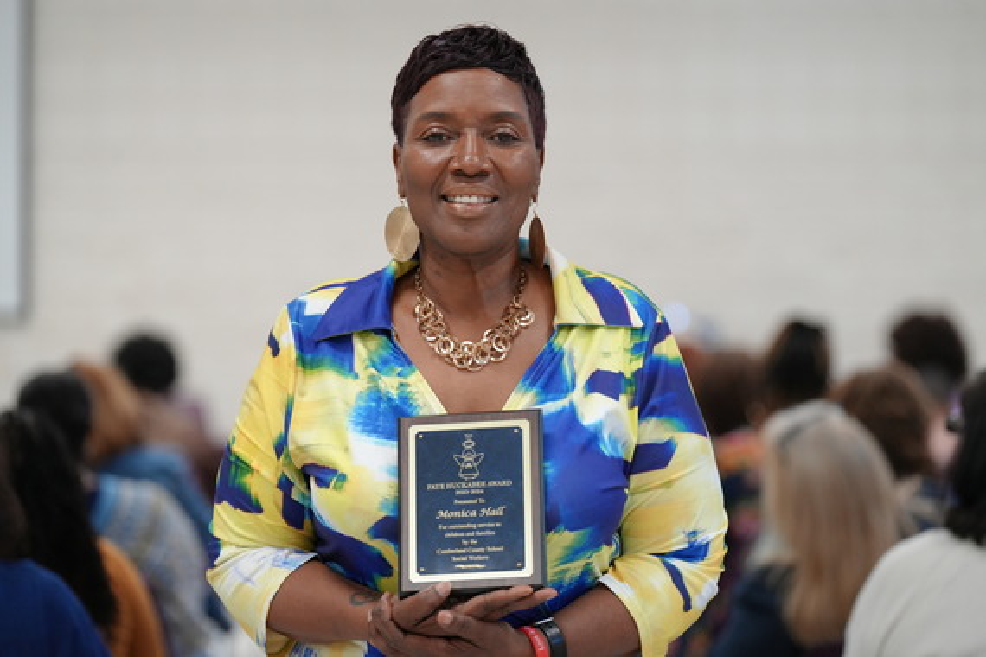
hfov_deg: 15.5
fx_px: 3615
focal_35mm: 132
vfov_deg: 10.4
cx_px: 493
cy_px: 328
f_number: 2.8
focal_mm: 132
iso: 2500
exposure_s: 1/500
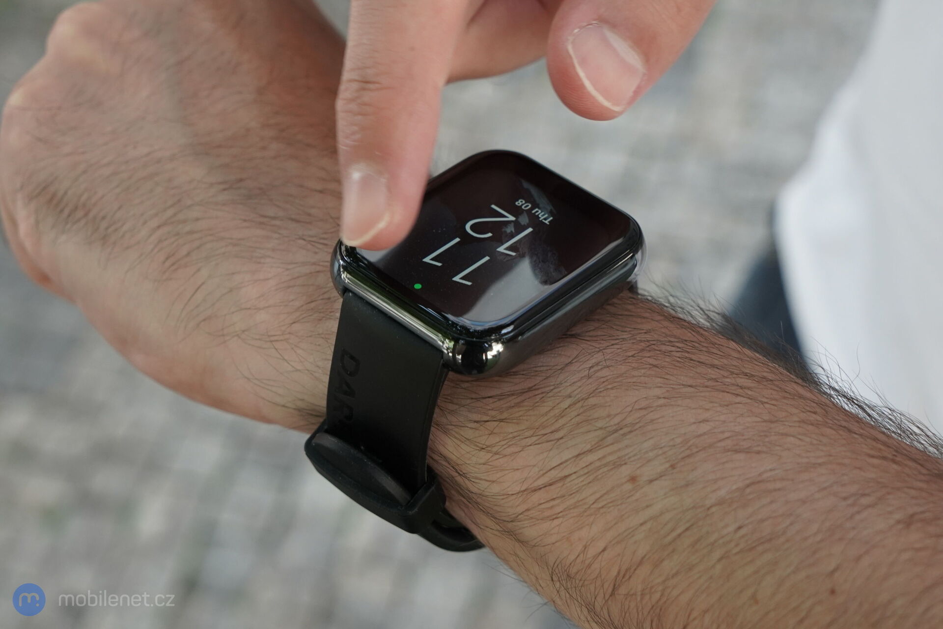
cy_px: 314
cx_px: 472
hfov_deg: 38.9
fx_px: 1336
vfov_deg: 26.5
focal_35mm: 51
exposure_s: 1/160
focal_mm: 51
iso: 1600
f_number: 8
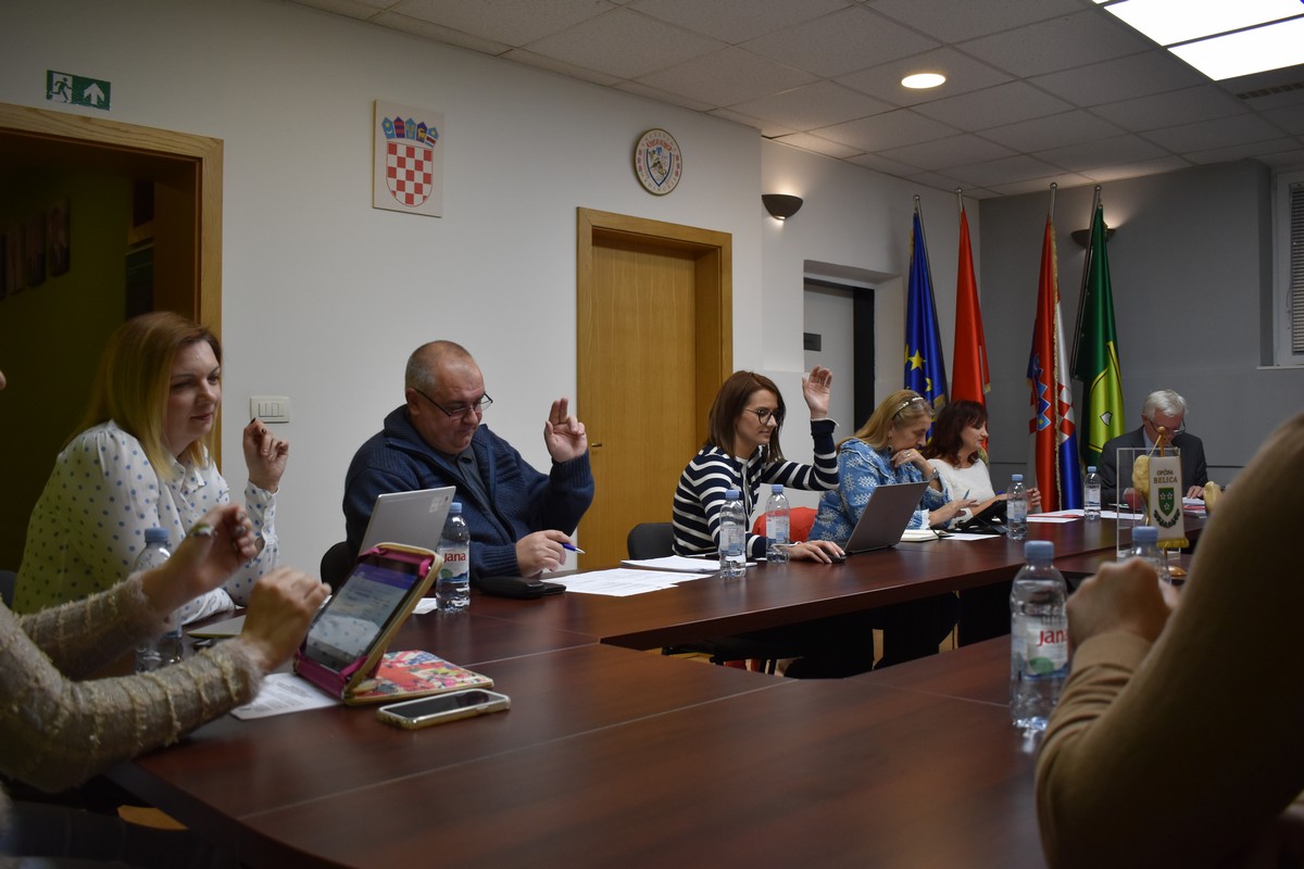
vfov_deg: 43.6
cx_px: 652
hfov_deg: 61.9
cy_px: 434
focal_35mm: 30
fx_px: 1087
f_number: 3.8
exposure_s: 1/200
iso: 800
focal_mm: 20
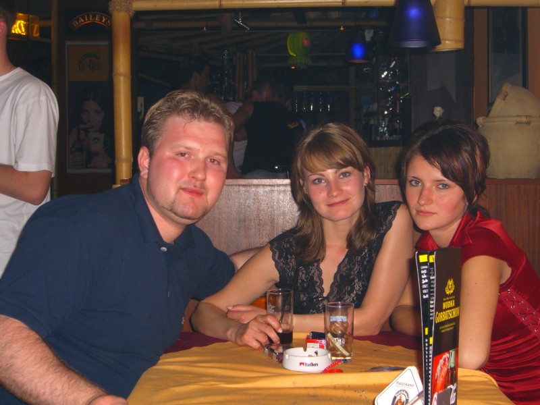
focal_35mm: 57
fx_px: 889
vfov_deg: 25.7
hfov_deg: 33.8
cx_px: 270
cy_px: 202
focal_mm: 11.8
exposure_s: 1/60
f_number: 3.6
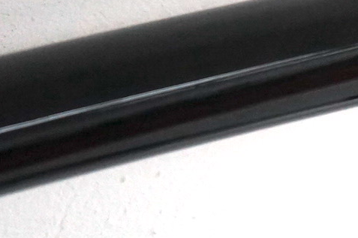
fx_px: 1967
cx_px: 696
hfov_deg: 9.7
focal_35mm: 198
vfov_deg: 6.9
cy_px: 104
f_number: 4.5
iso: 2500
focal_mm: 45
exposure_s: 1/160
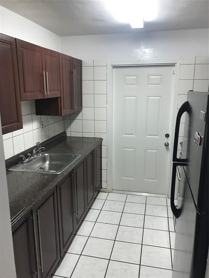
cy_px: 139
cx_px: 104
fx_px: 225
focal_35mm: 28
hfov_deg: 49.7
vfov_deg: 63.4
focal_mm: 3.99
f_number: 1.8
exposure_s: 1/24
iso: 40
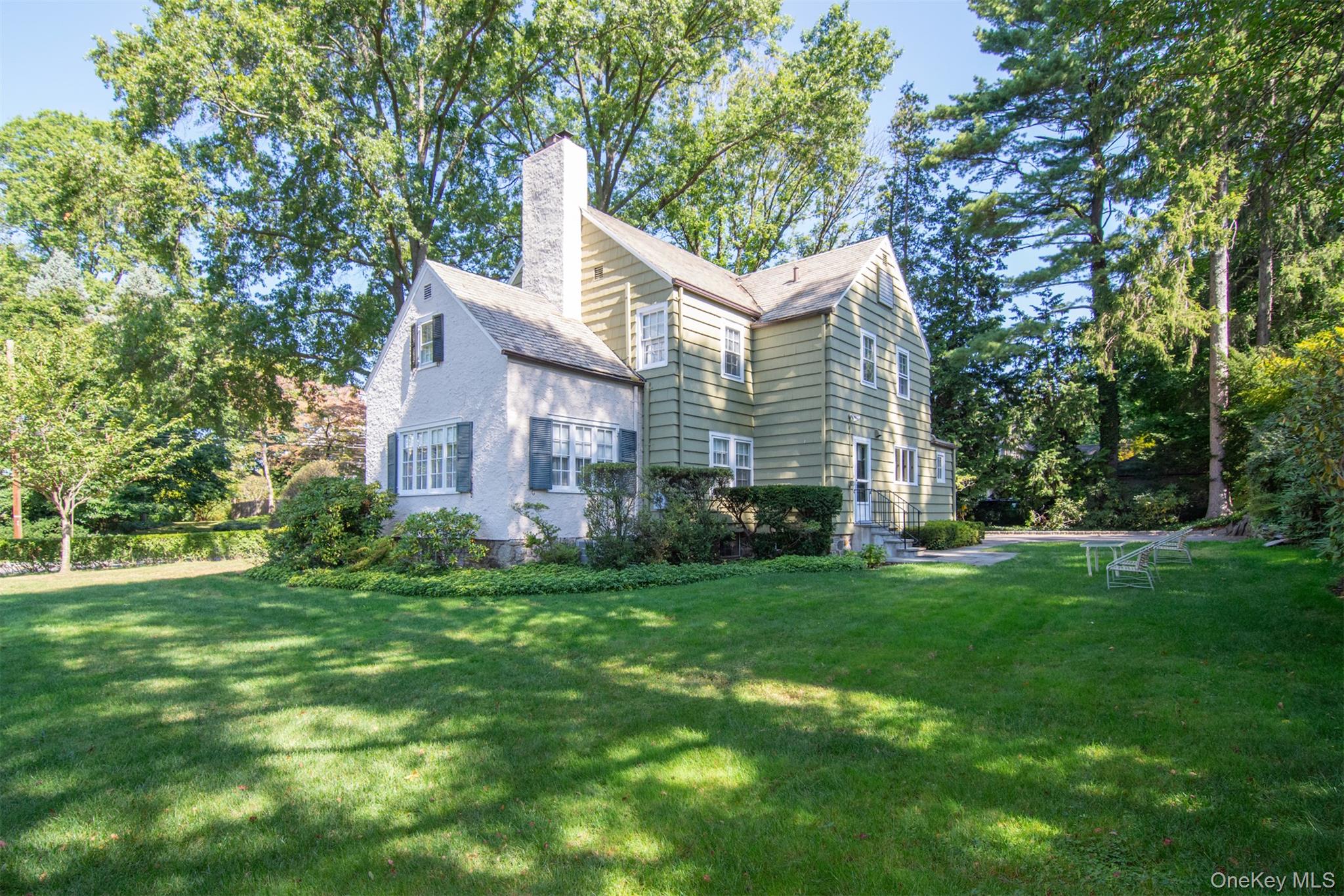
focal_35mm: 16
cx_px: 672
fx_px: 616
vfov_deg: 72.0
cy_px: 448
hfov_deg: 95.0
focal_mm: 11
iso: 640
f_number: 8
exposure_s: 1/250
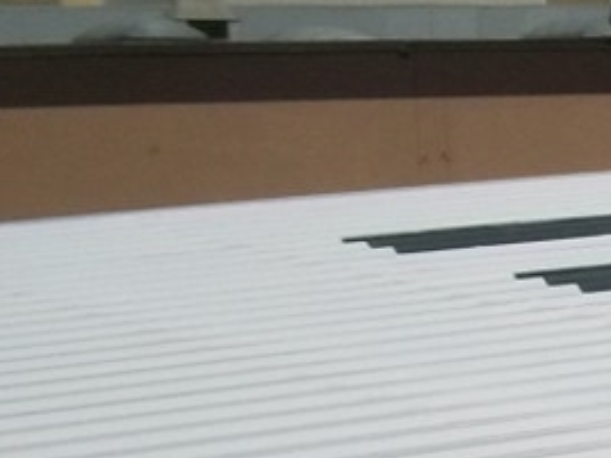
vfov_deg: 8.9
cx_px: 1406
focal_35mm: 159
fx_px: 2806
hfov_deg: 10.8
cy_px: 845
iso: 80
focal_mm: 5.7
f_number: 5.5
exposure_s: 1/1401
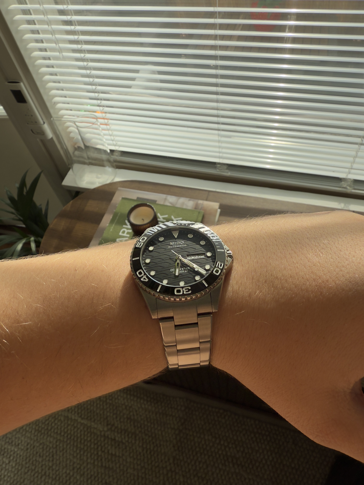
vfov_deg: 71.6
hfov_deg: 56.8
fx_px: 336
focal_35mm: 24
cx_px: 182
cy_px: 242
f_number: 2.2
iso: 40
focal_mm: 2.22
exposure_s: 1/493
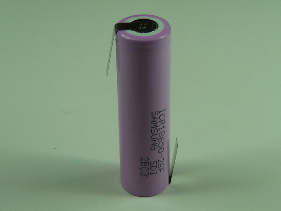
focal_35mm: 87
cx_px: 140
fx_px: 706
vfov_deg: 17.0
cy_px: 106
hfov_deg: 22.5
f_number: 3.2
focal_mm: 8.7
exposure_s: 1/100
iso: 100
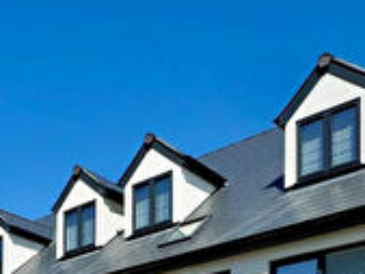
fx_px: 612
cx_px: 80
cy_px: 441
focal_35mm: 58
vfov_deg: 20.5
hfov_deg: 32.4
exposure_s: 1/4132
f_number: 2.2
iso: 50
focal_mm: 2.22
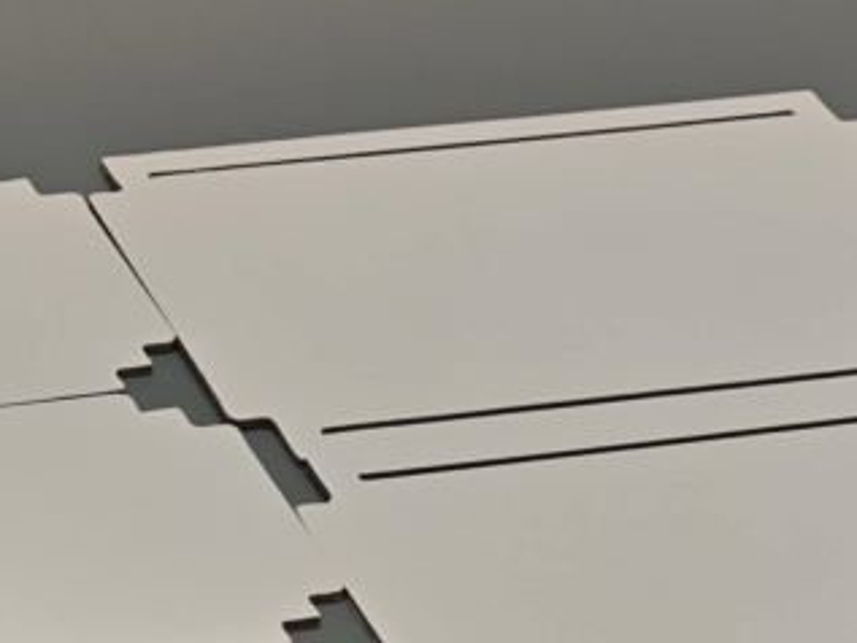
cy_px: 254
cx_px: 0
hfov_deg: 8.1
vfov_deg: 6.1
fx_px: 5994
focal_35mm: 242
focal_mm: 10.1
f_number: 2
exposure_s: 1/100
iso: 80
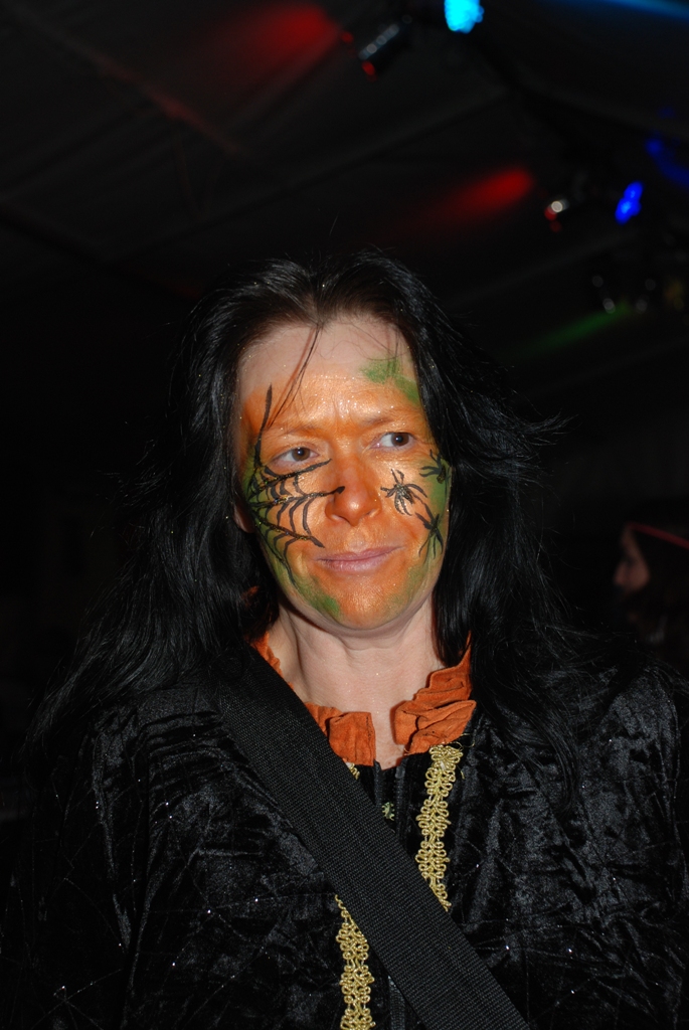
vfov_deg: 28.0
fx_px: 2062
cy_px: 515
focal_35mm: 72
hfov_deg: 19.0
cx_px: 344
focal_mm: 48
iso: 200
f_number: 4.8
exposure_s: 1/60
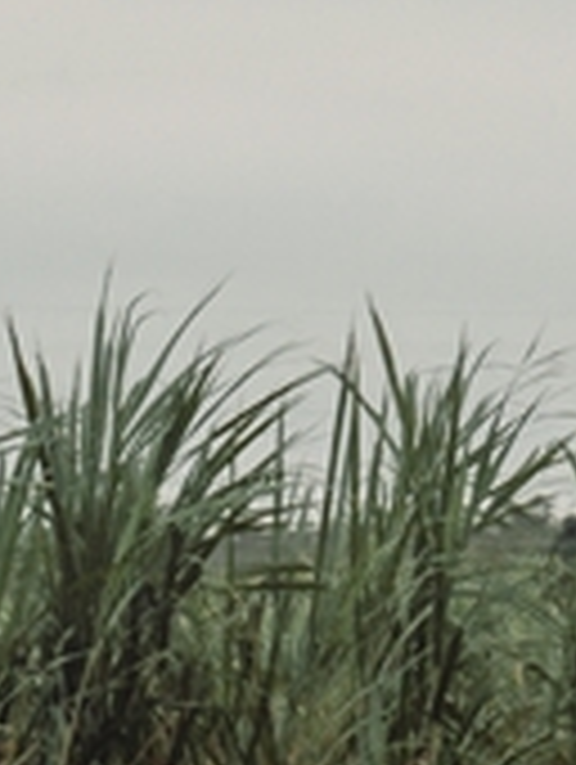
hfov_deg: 2.6
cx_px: -459
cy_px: 695
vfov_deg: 3.5
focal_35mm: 563
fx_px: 12460
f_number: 5
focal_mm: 52
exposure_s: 1/500
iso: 250
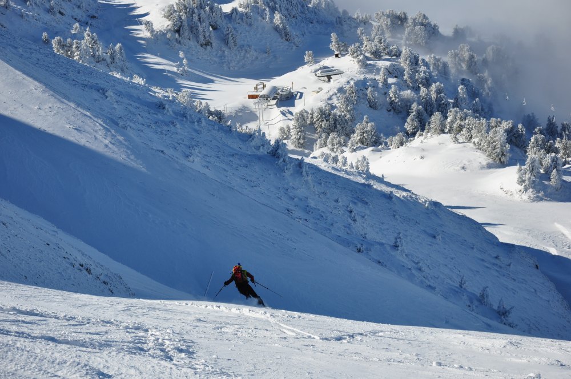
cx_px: 286
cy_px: 190
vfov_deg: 13.0
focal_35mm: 105
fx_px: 1663
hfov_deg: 19.5
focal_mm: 70
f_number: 8
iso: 200
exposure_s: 1/1250
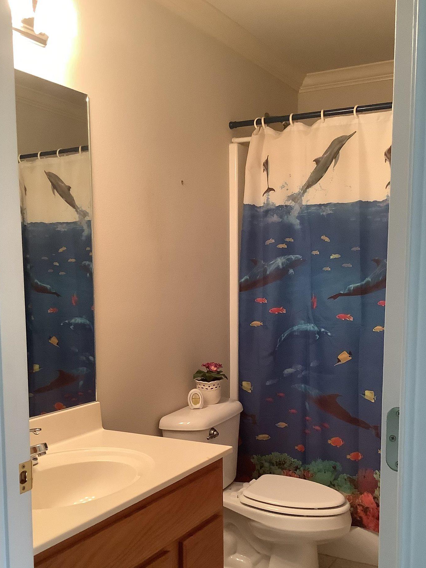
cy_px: 352
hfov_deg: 36.8
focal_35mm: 39
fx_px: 640
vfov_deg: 47.5
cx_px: 206
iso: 250
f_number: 2.4
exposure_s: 1/60
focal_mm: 3.3
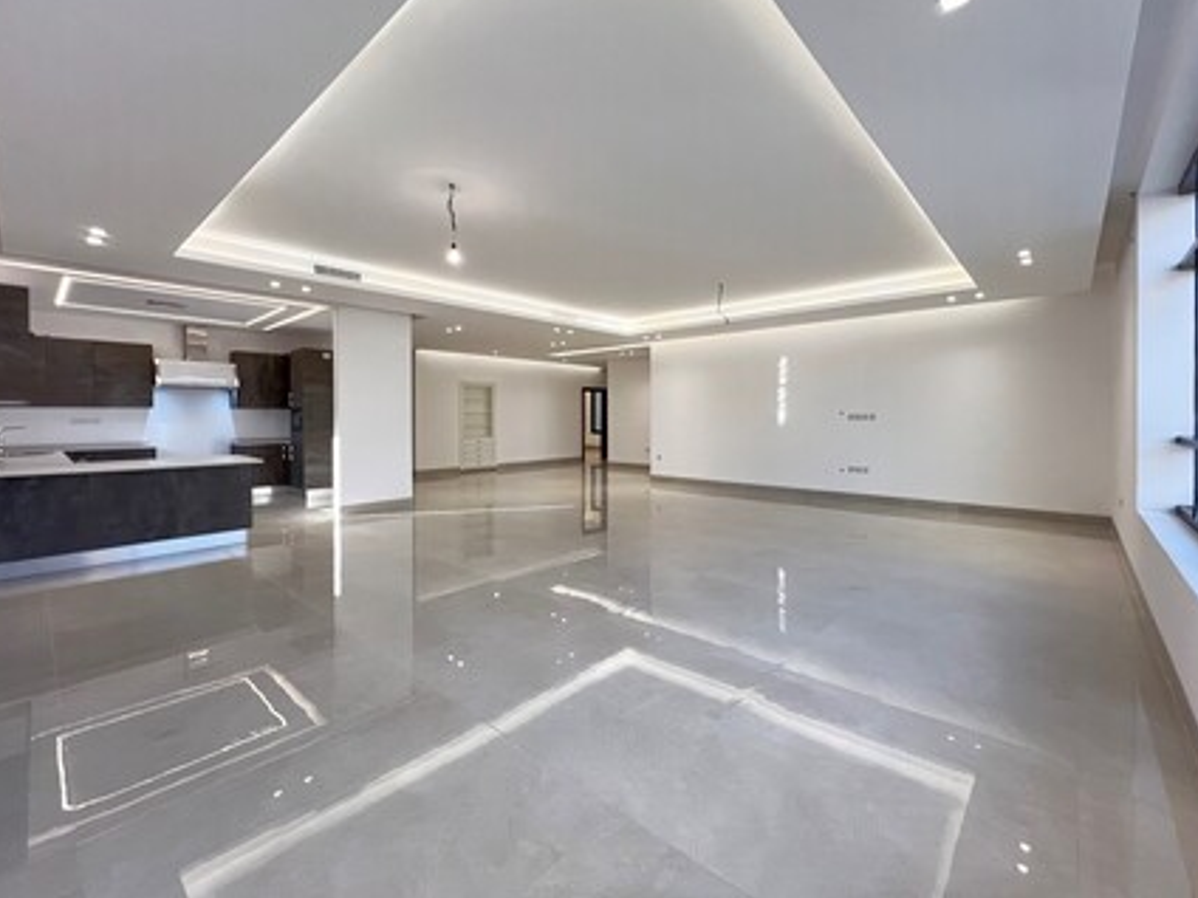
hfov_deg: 102.0
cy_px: 419
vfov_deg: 85.6
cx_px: 631
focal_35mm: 14
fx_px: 485
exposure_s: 1/100
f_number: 1.8
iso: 160
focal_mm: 1.57
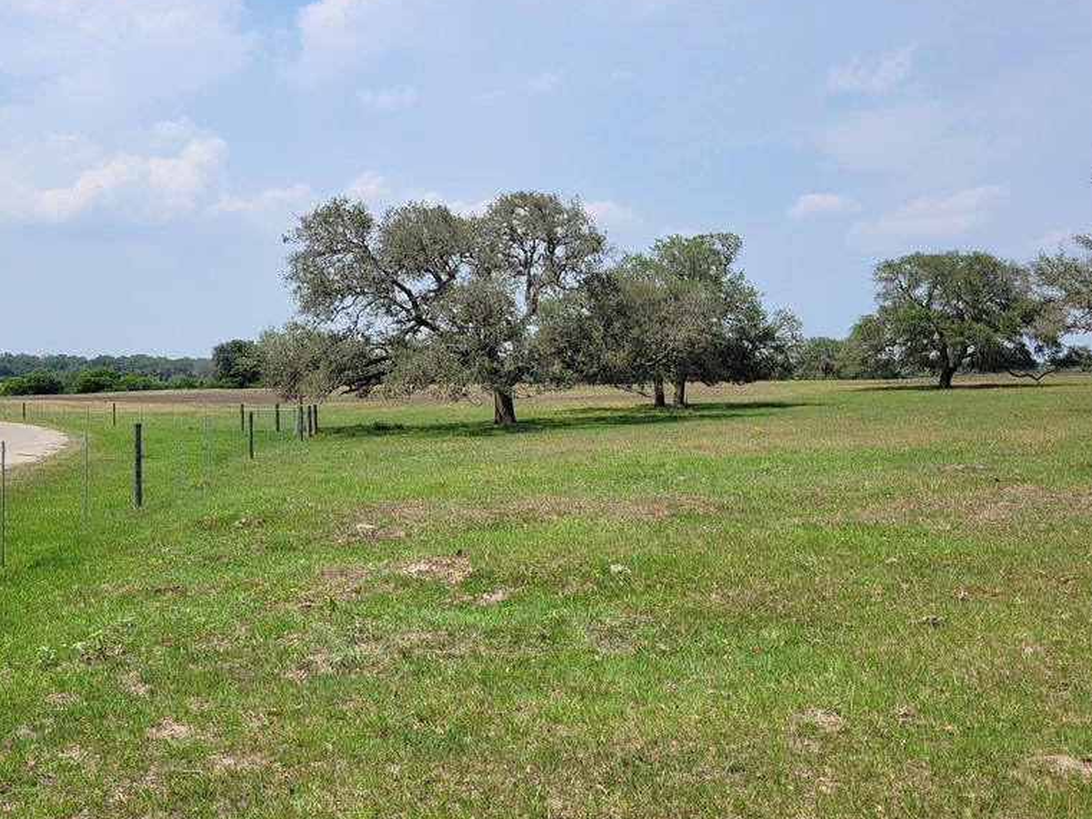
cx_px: 448
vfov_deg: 40.7
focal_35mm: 35
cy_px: 417
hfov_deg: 52.3
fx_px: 1104
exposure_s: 1/4256
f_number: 1.8
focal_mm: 5.4
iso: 40
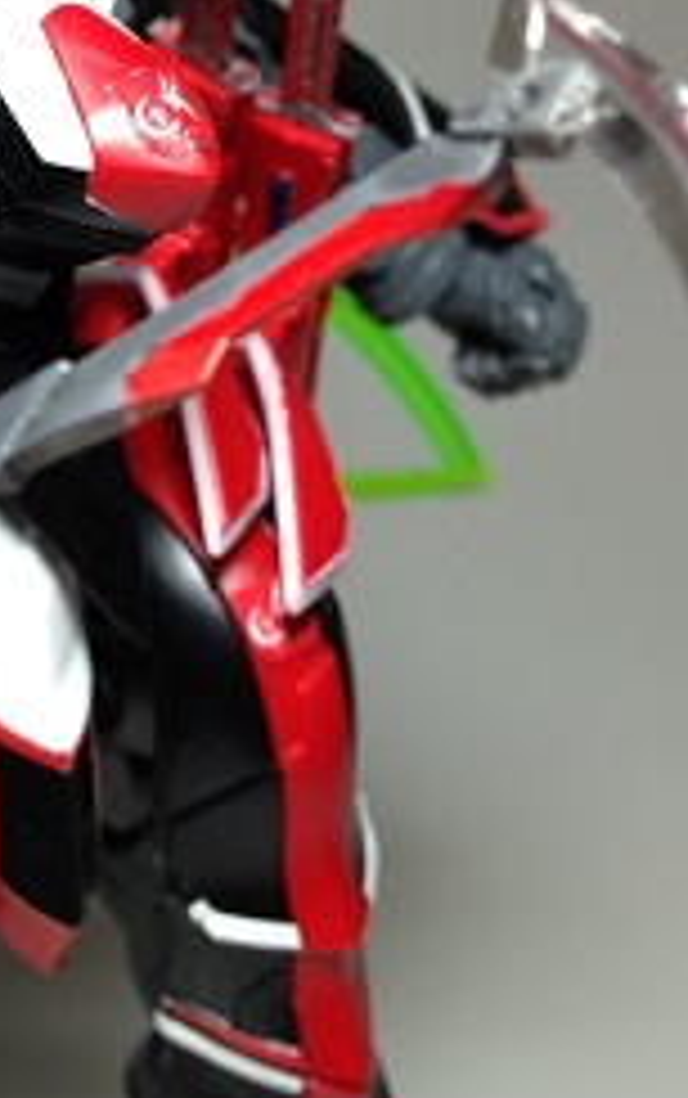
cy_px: 450
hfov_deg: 14.4
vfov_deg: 23.2
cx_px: -70
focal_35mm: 89
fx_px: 2664
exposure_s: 1/60
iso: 64
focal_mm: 4.12
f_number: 2.4
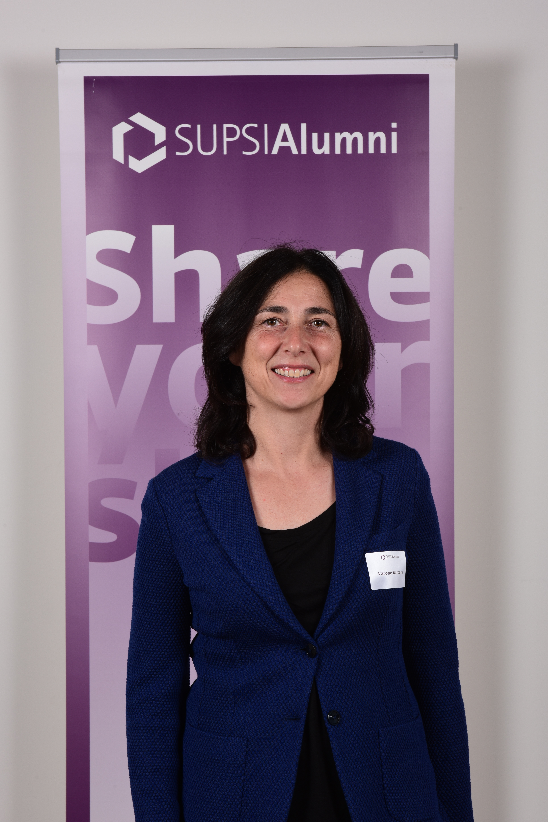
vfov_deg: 28.8
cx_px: 274
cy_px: 411
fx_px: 1597
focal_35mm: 70
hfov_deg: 19.5
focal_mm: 70
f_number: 13
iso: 250
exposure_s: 1/125
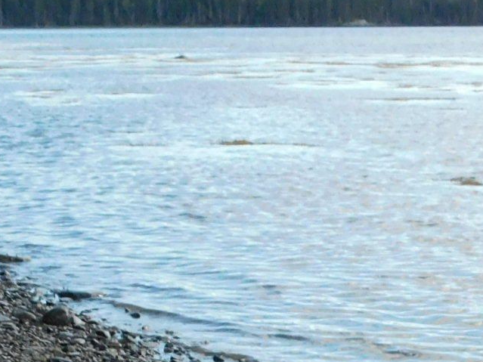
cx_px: 330
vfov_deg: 11.1
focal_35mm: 128
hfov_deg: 15.4
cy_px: 545
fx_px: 1786
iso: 400
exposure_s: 1/1250
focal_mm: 6.3
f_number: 3.5
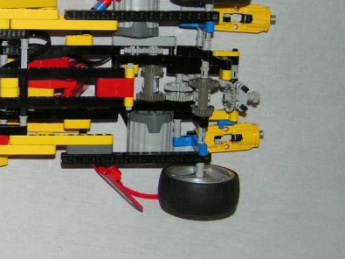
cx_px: 8
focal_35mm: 77
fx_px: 767
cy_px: 88
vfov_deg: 19.1
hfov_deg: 24.3
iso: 200
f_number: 2.8
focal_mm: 6.3
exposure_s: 1/40
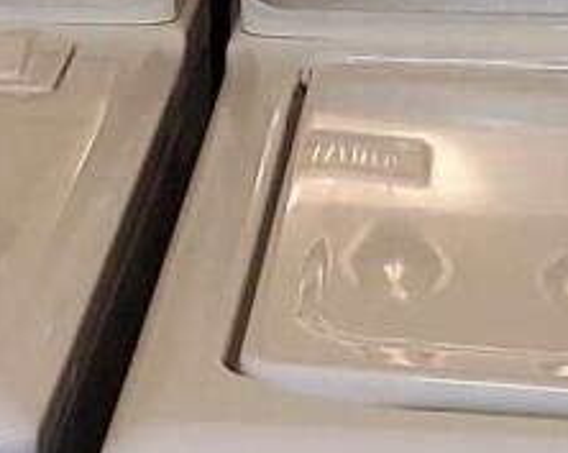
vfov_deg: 6.7
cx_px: 154
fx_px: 3845
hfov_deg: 8.4
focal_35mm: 229
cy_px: -8
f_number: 2.4
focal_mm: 4.3
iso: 125
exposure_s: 1/60
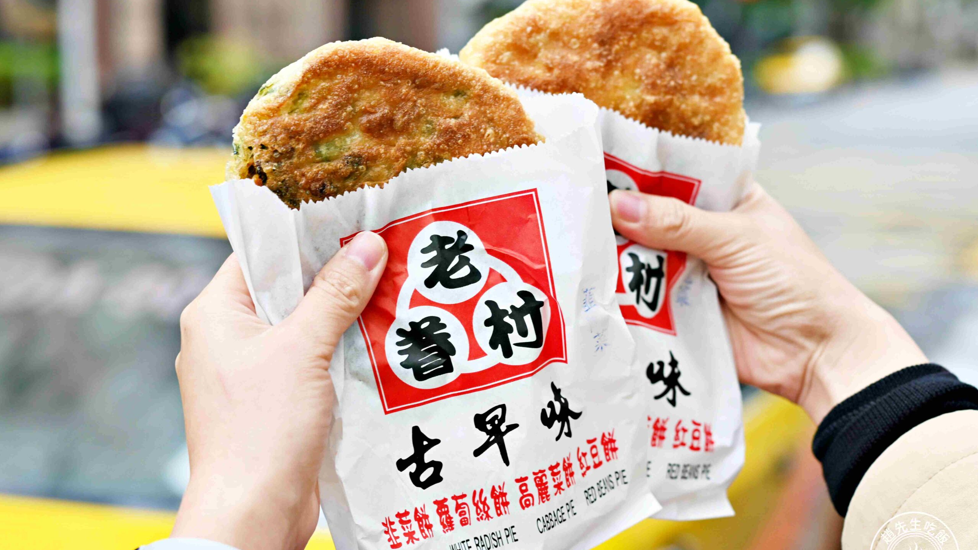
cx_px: 491
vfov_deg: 15.3
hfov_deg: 26.9
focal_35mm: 79
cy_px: 306
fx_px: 2049
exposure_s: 1/160
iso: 100
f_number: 3.2
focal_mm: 50
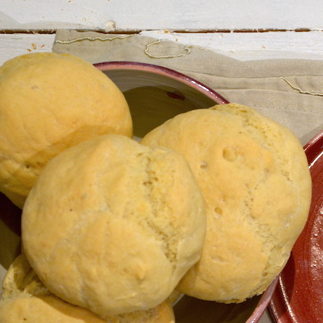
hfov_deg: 10.1
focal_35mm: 173
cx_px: 288
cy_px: 212
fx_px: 1826
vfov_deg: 10.1
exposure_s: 1/30
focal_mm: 52
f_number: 5
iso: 800
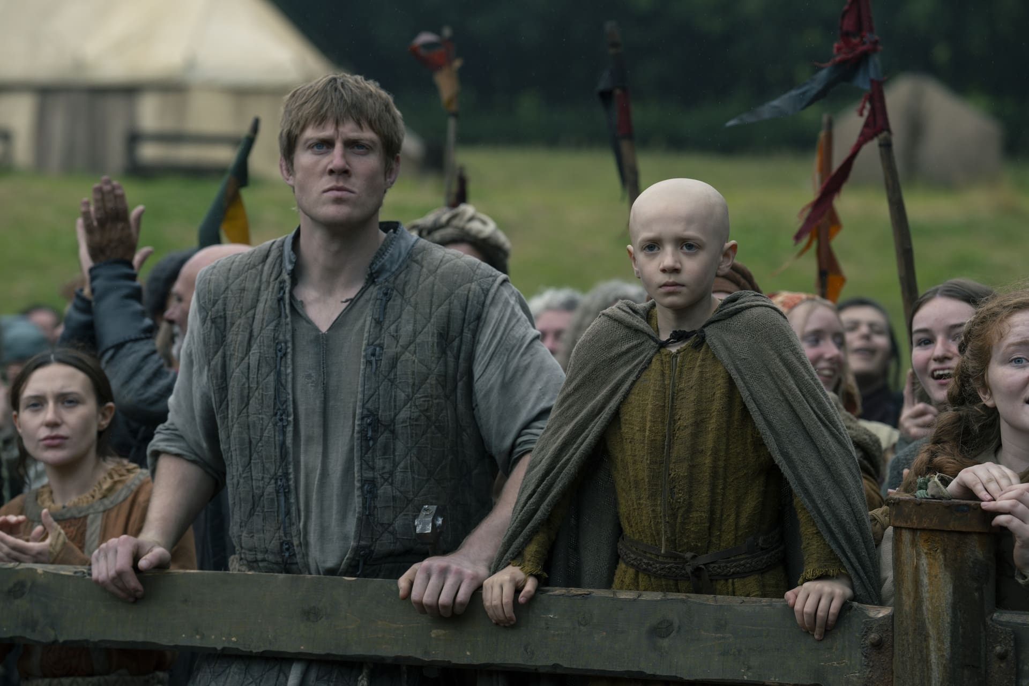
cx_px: 514
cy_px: 343
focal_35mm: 118
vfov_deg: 11.6
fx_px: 3373
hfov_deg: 17.3
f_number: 4
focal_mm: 118
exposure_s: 1/800
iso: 800
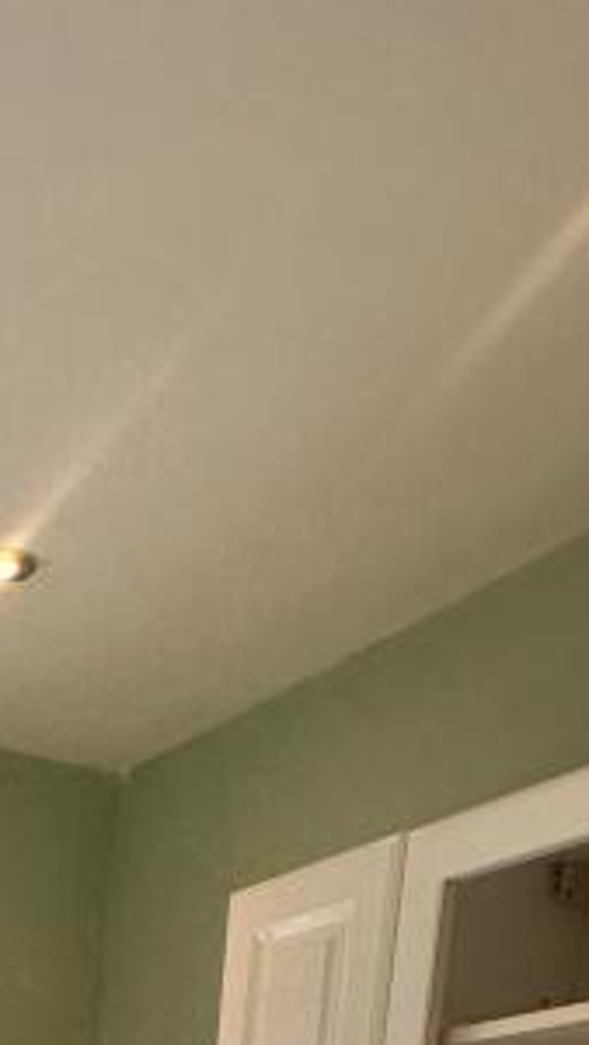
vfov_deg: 25.2
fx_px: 1442
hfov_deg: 20.8
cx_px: -199
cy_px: 1707
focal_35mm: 52
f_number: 2.2
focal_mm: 2.22
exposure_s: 1/186
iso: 40
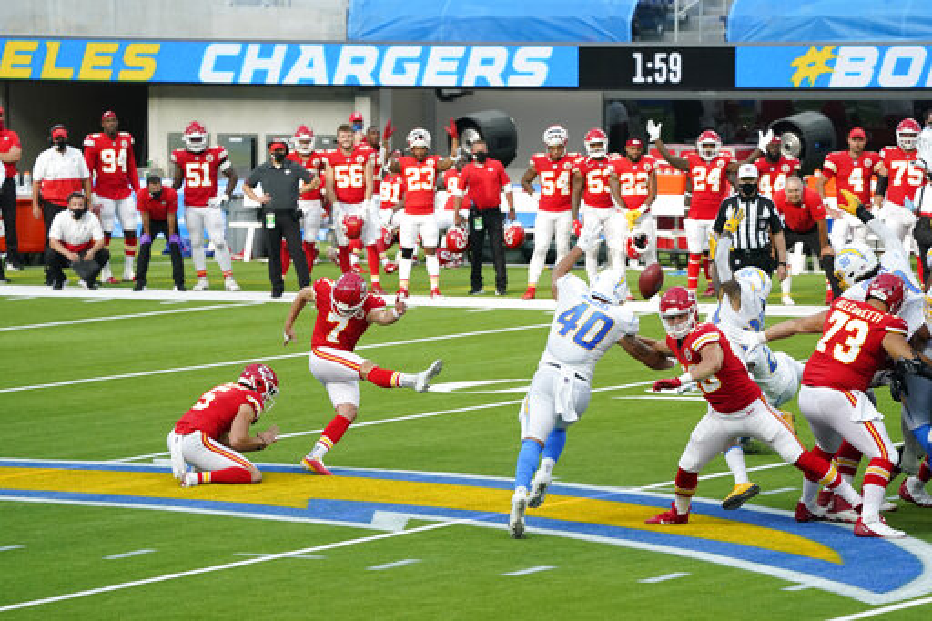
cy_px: 310
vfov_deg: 5.3
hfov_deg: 8.0
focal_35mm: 259
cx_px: 466
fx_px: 6703
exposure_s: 1/2000
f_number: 5.6
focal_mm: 259
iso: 3200
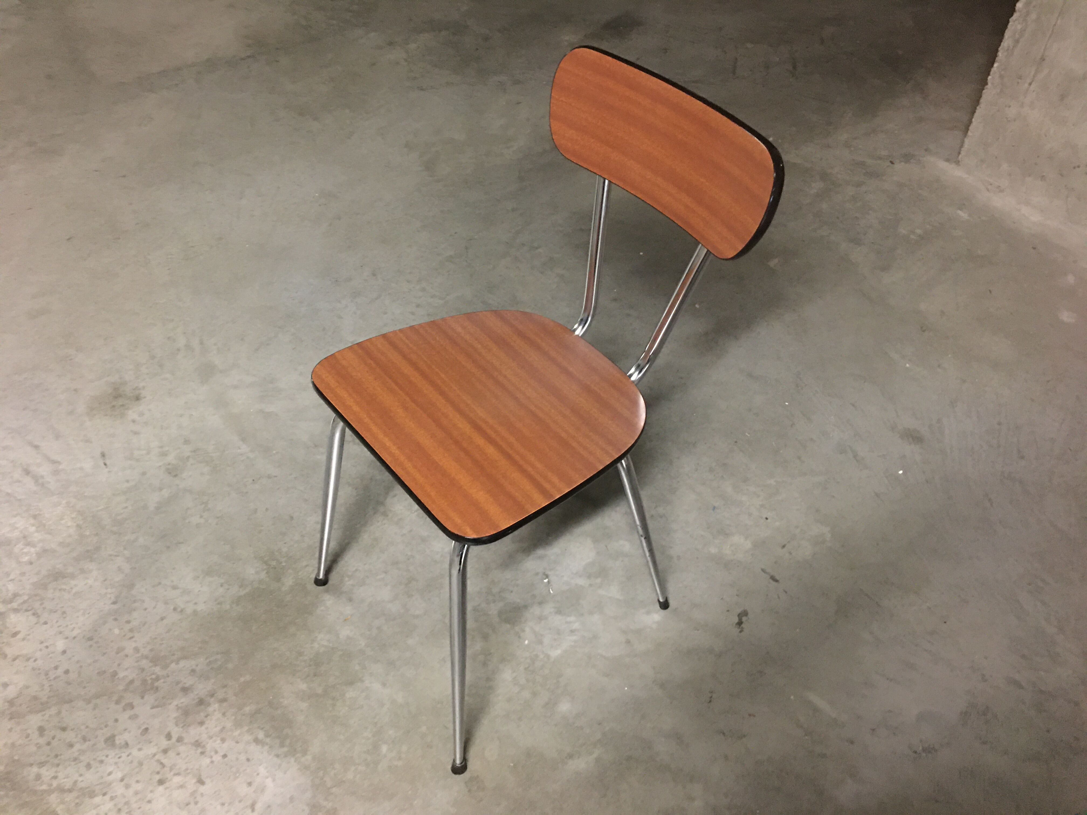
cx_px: 544
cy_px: 408
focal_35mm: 29
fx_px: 911
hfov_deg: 61.7
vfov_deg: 48.2
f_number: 2.2
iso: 125
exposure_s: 1/4
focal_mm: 4.15
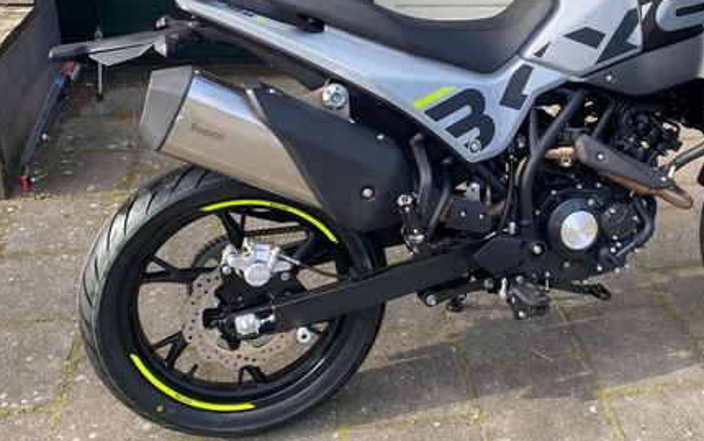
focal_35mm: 41
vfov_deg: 31.0
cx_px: 440
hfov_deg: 47.8
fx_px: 787
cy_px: 149
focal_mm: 4.25
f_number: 1.8
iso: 32
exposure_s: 1/565
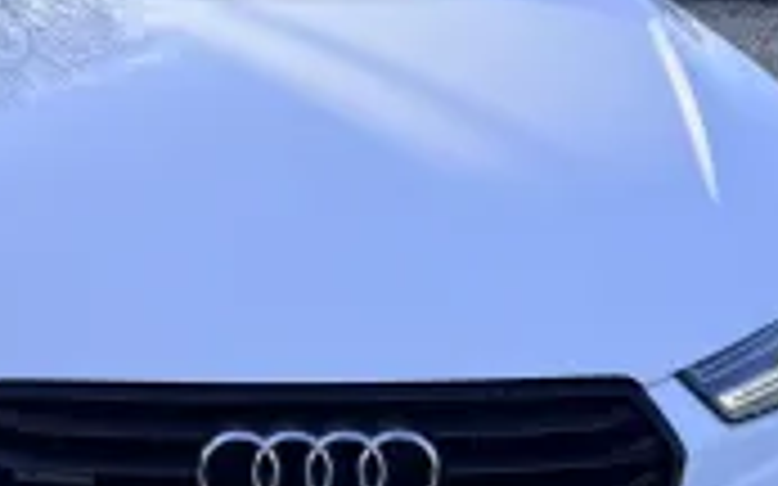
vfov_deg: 24.4
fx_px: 1123
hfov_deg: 38.1
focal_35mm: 53
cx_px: 324
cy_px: 248
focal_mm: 6.76
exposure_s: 1/1689
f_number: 1.78
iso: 80
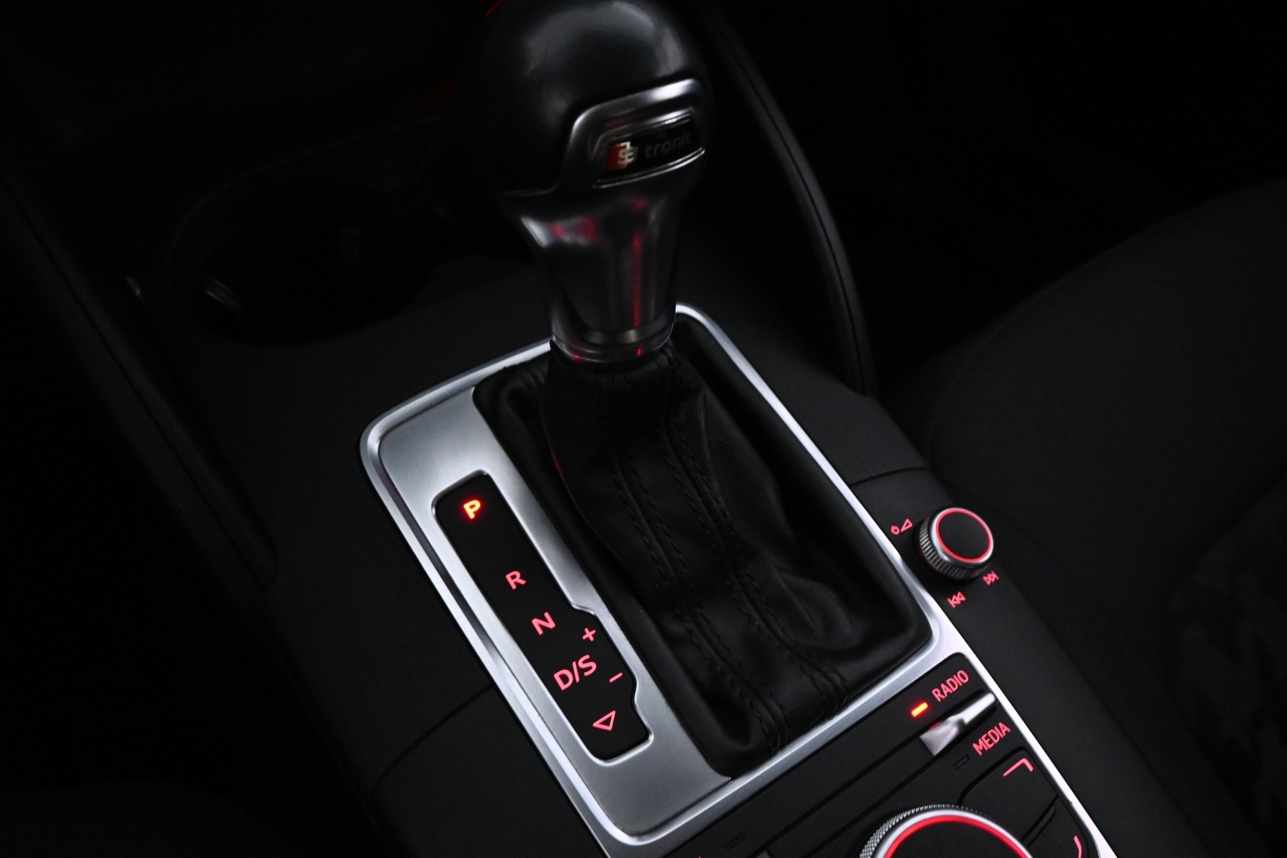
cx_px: 644
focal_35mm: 27
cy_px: 429
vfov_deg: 47.9
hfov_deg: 67.4
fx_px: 965
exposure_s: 1/30
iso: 5000
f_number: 6.3
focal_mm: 18
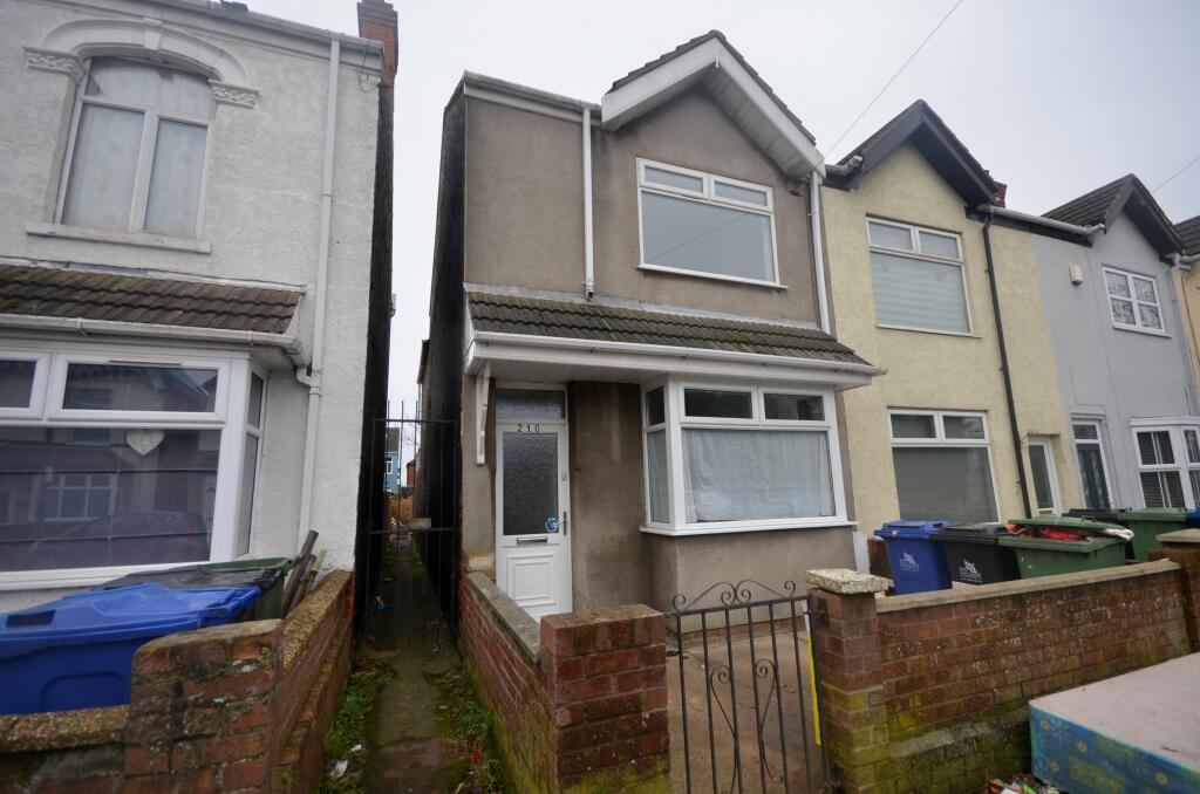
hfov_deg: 100.5
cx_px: 600
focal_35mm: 15
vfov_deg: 77.1
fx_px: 499
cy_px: 397
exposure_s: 1/125
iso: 200
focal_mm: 10
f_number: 5.6
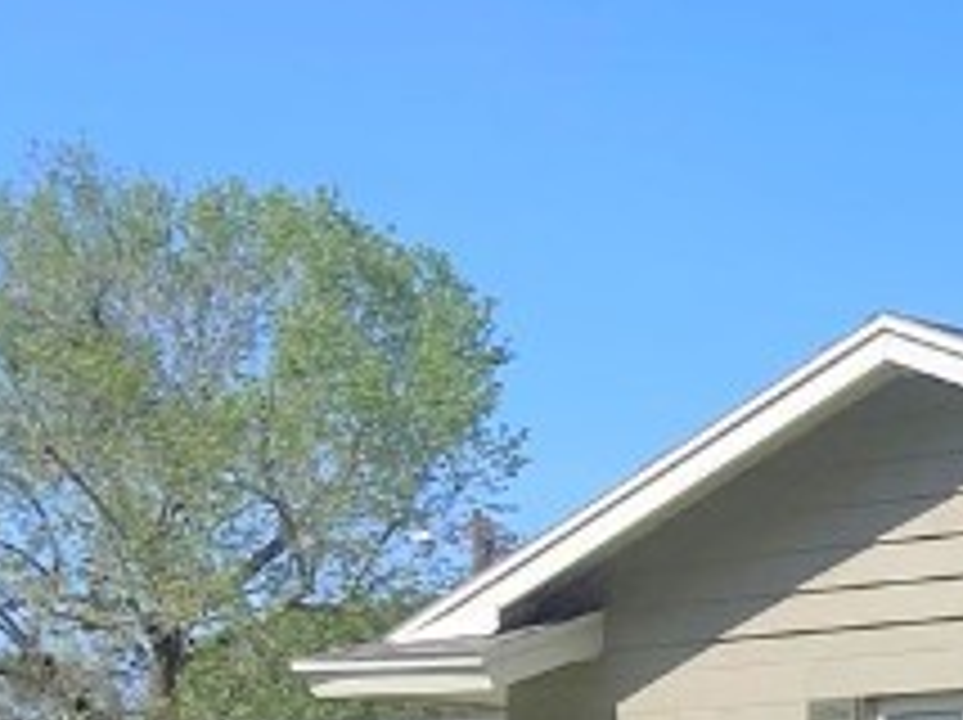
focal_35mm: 134
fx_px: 3724
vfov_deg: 10.7
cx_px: 2272
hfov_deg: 12.0
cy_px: 1026
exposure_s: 1/2825
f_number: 1.8
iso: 25
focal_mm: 3.99
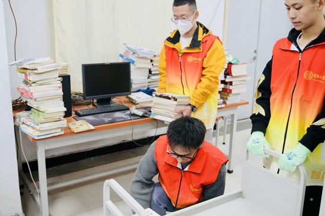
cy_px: 99
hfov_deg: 51.9
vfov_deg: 35.8
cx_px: 168
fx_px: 334
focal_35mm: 37
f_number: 4
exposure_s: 1/125
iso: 1600
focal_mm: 31
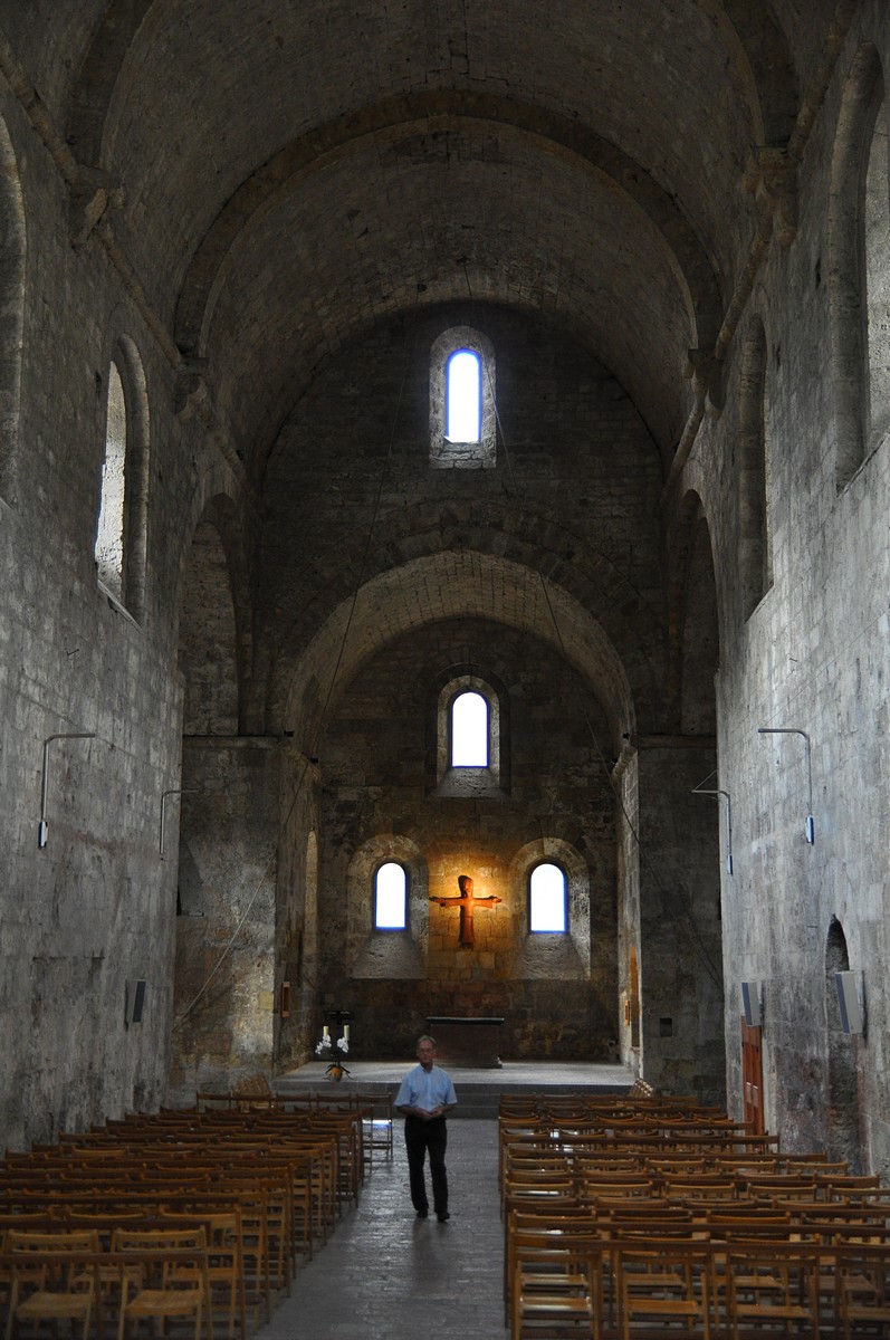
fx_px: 1506
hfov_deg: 32.9
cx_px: 445
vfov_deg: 48.0
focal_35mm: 40
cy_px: 670
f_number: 2.8
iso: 900
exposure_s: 1/30
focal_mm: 27
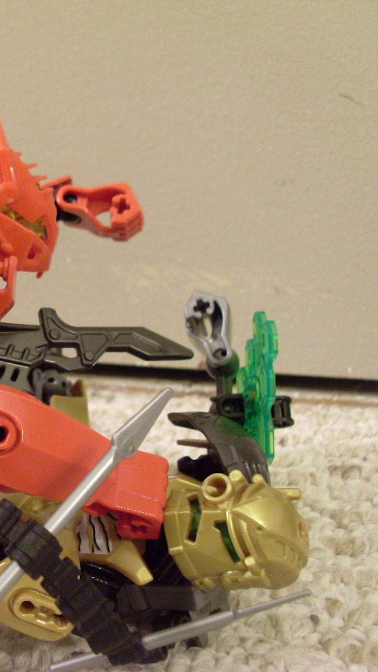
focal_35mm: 56
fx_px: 998
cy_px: 332
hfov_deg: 20.7
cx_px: -6
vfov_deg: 37.2
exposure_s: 1/4
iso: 200
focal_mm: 6.3
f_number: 3
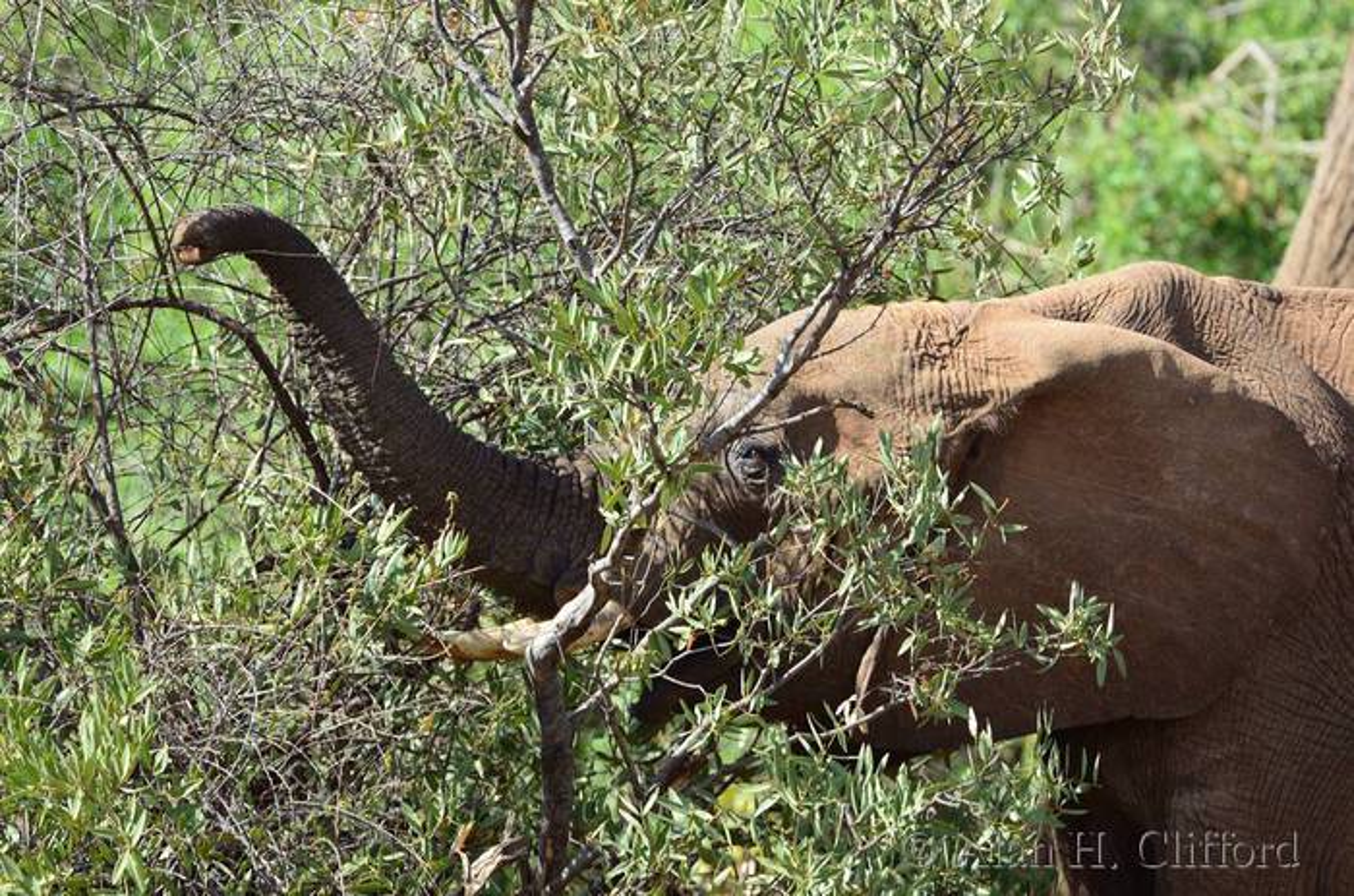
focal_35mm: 345
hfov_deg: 6.0
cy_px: 448
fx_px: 12944
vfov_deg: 4.0
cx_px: 677
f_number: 5.6
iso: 200
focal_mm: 230
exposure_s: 1/400
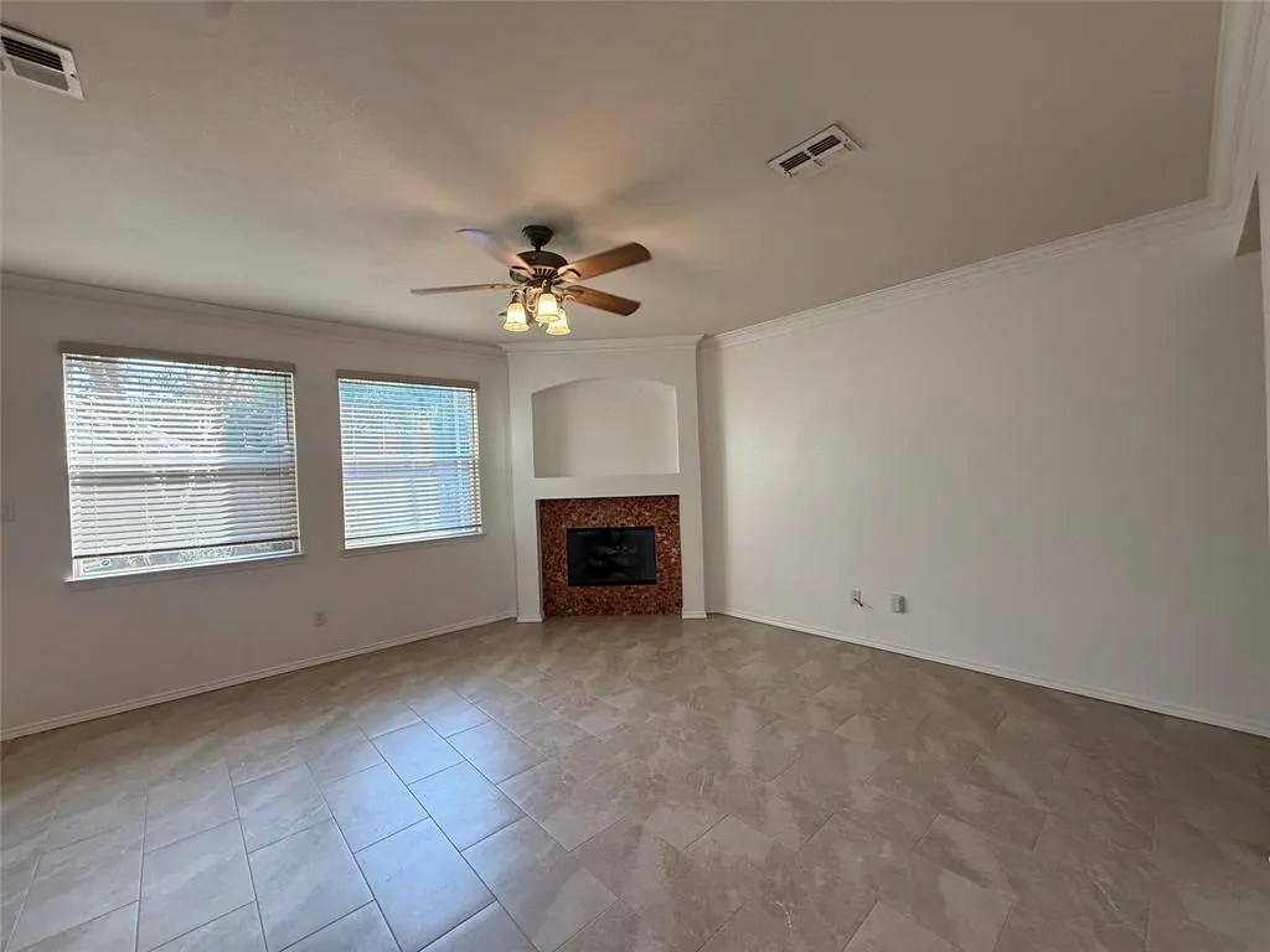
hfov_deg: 102.1
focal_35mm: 14
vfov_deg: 85.7
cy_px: 476
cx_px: 635
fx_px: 514
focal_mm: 2.22
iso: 100
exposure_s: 1/120
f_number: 2.2
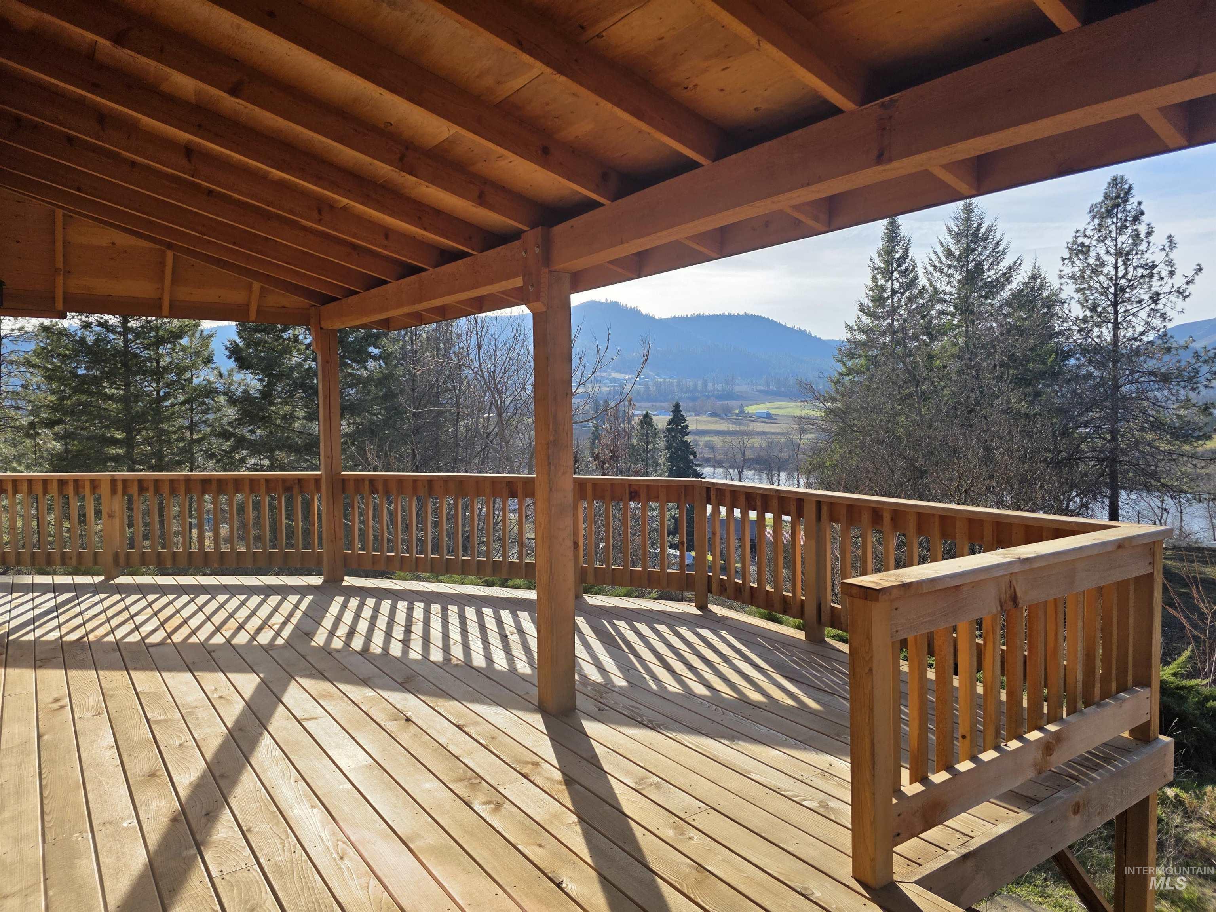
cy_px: 456
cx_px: 608
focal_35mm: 23
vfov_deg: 58.9
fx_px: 808
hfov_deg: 73.9
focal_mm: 6.3
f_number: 1.7
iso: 80
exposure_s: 1/4650
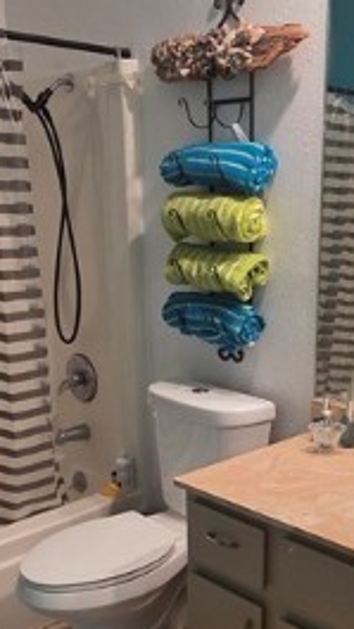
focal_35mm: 41
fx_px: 684
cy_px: 437
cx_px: 235
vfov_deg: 48.3
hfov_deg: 28.8
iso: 160
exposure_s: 1/60
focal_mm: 2.2
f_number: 1.9
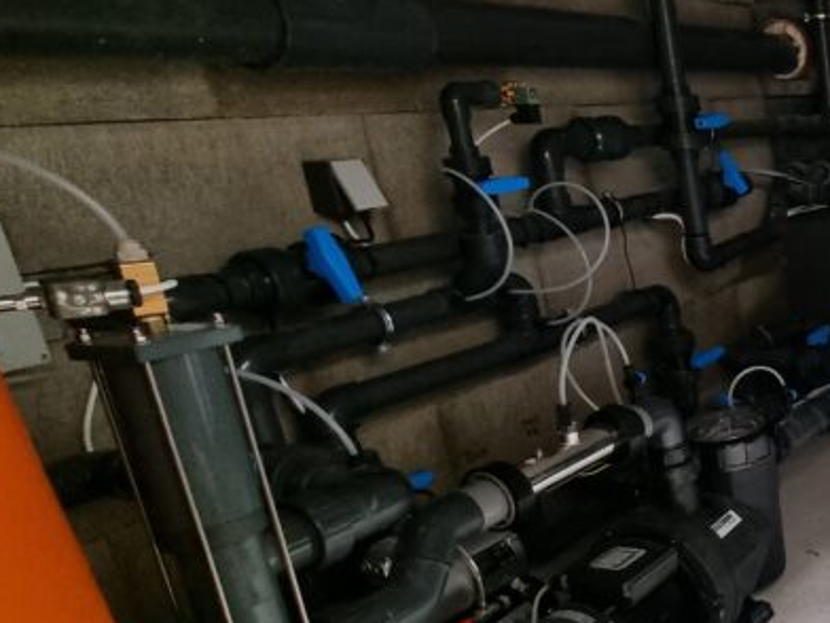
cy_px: 371
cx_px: 1025
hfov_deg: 38.1
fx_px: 815
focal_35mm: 34
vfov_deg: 41.6
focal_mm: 2.2
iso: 320
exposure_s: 1/50
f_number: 2.2
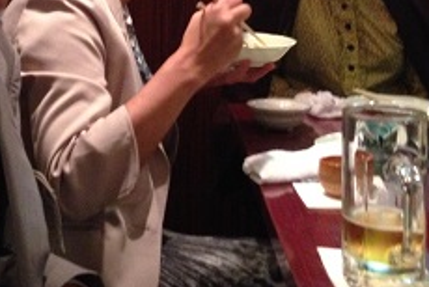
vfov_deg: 18.3
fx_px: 871
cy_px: 7
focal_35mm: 73
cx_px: 103
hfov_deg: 27.3
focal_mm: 4.12
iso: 500
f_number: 2.4
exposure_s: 1/15
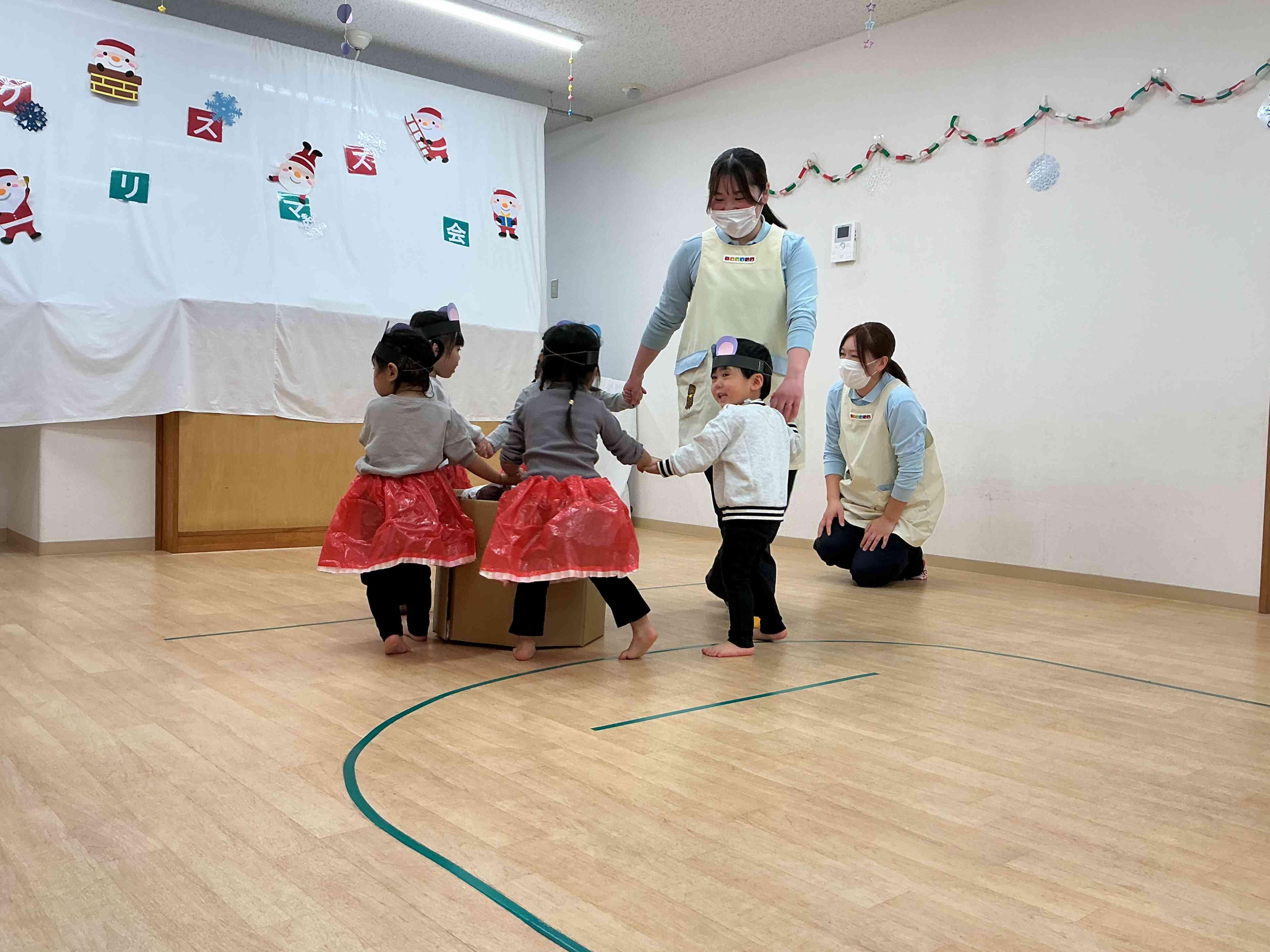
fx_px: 1101
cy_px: 477
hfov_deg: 60.0
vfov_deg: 46.8
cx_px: 636
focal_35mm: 30
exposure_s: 1/100
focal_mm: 3
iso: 25
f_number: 1.8
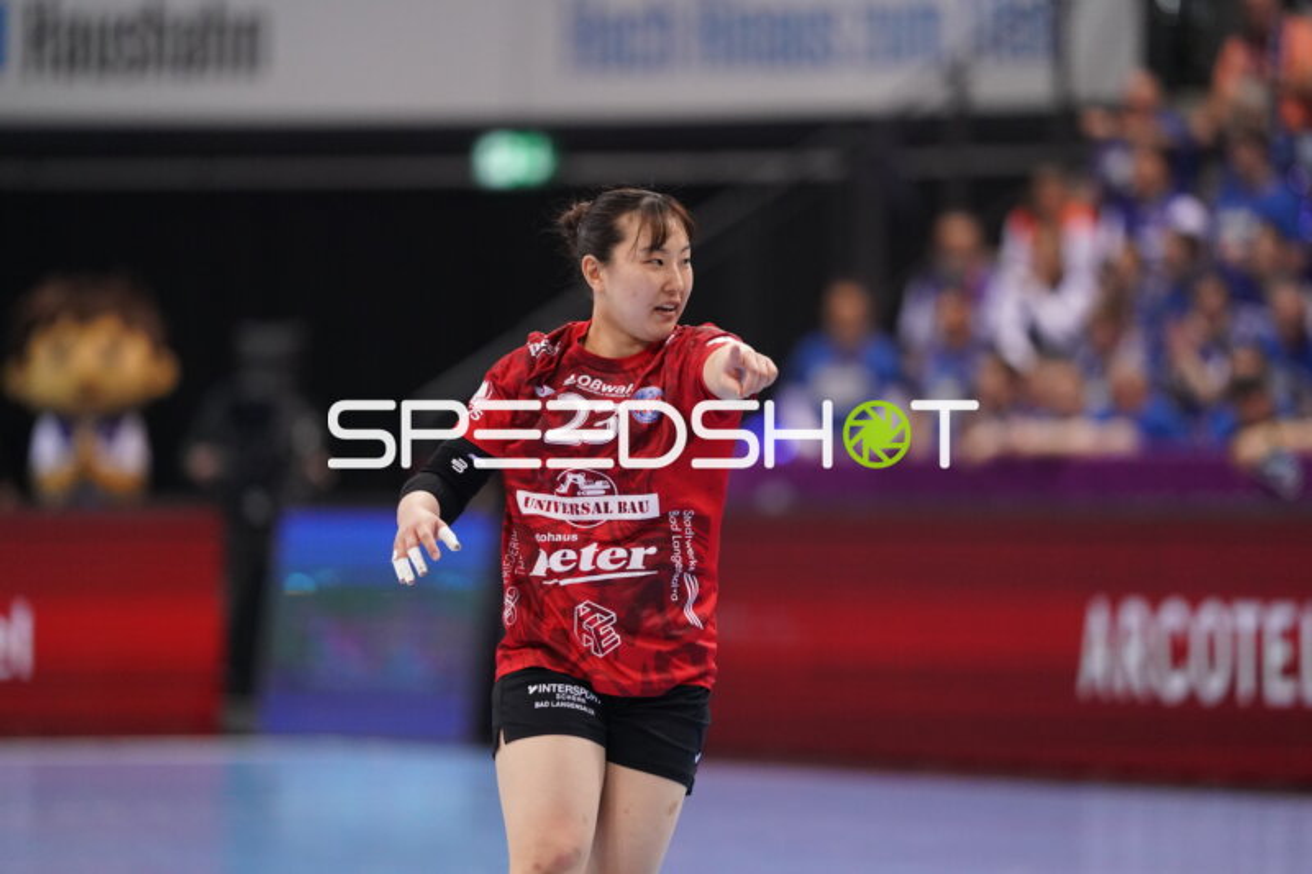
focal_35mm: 300
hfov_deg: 6.9
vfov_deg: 4.6
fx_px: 10930
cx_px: 656
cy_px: 437
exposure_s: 1/1600
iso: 5000
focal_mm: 300
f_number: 2.8
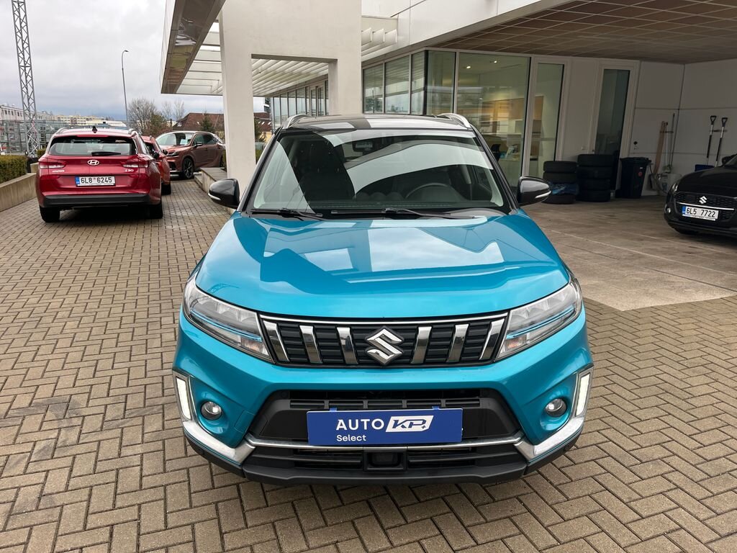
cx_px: 368
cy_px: 276
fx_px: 554
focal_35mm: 26
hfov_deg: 67.3
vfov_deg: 53.1
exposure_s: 1/437
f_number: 1.6
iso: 50
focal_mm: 5.1
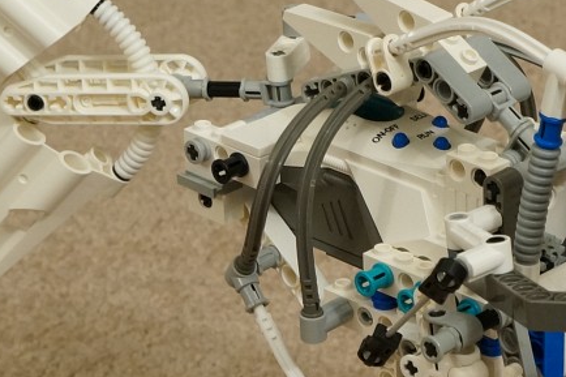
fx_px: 1878
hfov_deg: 17.1
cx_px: 378
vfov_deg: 11.4
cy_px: 372
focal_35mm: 119
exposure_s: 1/6
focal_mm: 27
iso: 800
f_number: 8
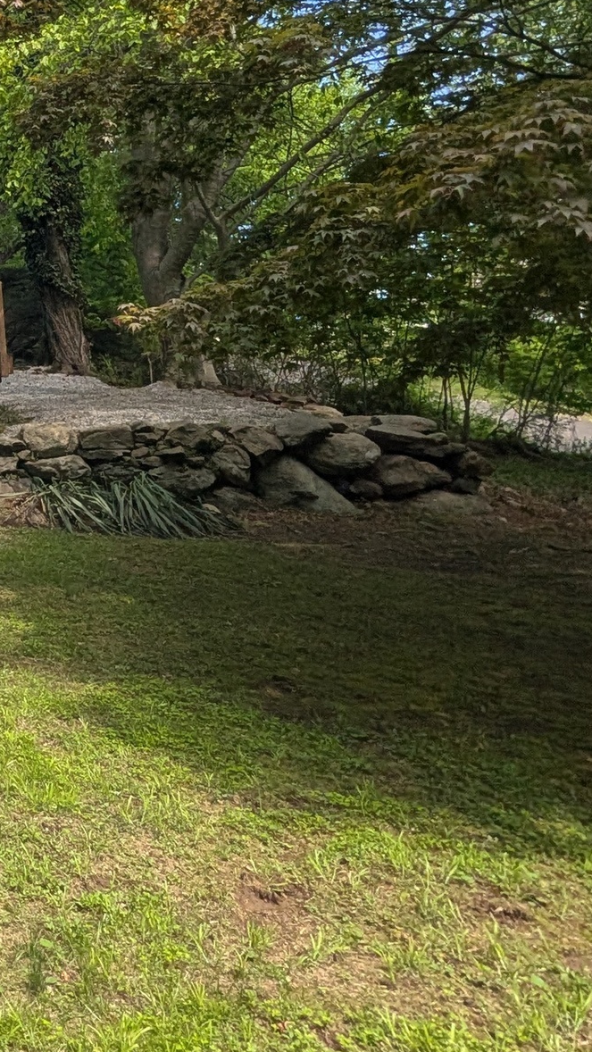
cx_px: -395
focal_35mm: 34
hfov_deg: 23.5
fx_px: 948
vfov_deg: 54.3
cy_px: 218
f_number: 1.7
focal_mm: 2.02
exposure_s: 1/874
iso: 49
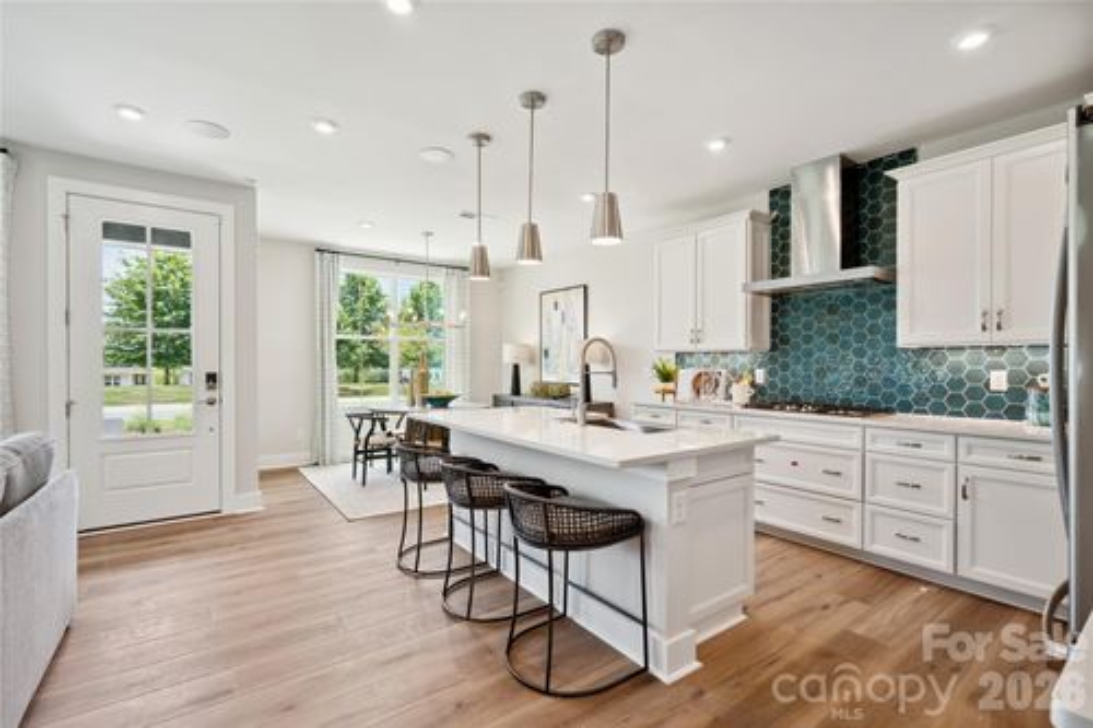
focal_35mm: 16
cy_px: 364
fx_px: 486
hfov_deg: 96.8
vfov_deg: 73.7
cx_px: 546
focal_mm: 16
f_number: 8
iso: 200
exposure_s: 1/50
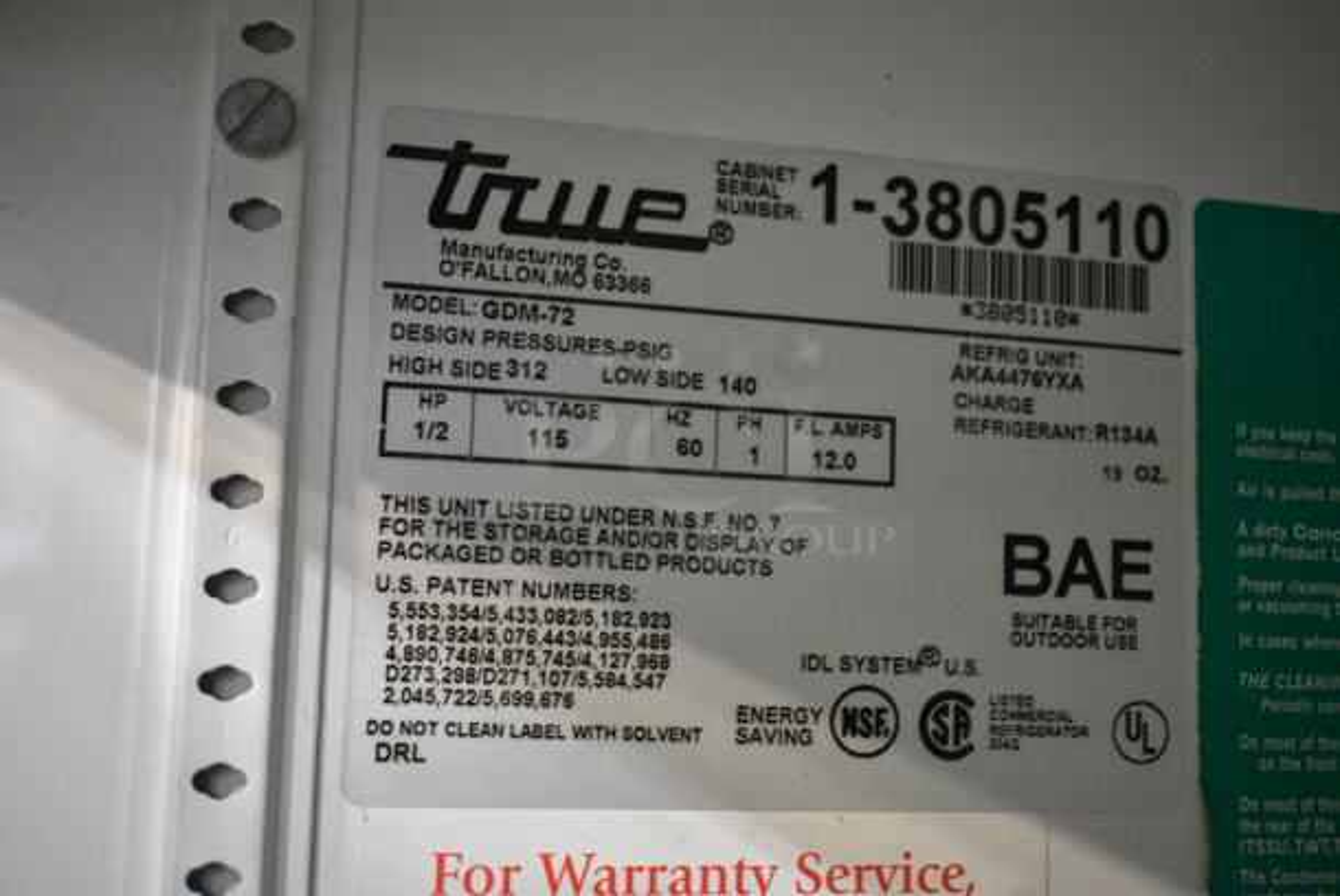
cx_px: 670
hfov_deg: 47.9
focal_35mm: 40
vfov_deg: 33.1
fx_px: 1509
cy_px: 448
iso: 6400
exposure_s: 1/80
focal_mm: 27
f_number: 4.2
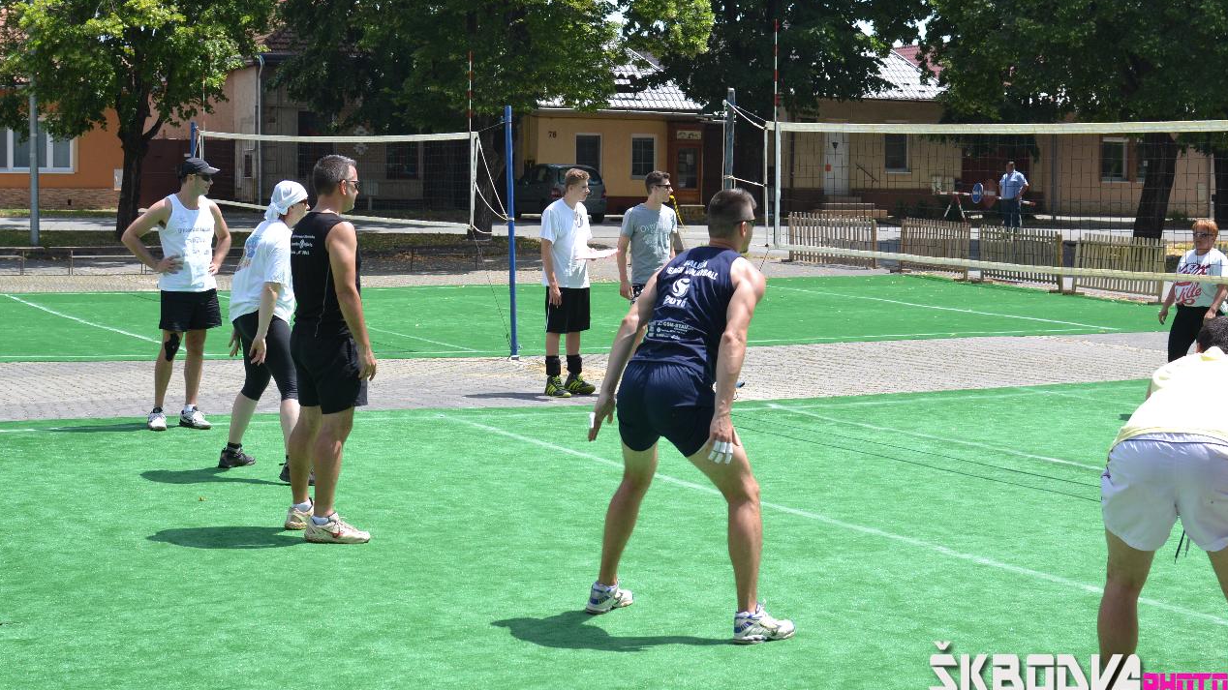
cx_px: 617
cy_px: 313
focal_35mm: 56
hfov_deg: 37.5
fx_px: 1808
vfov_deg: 21.6
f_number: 5
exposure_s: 1/1250
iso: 400
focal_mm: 35
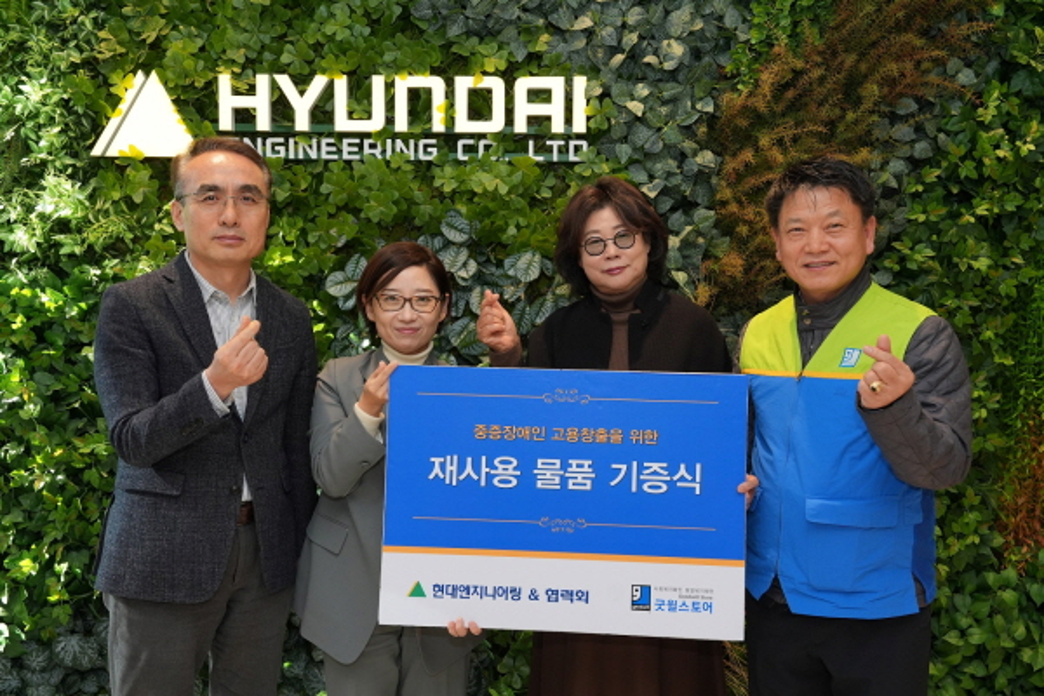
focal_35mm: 33
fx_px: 957
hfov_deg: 57.2
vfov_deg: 40.0
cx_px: 522
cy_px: 348
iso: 800
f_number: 5.6
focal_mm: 33
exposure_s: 1/125
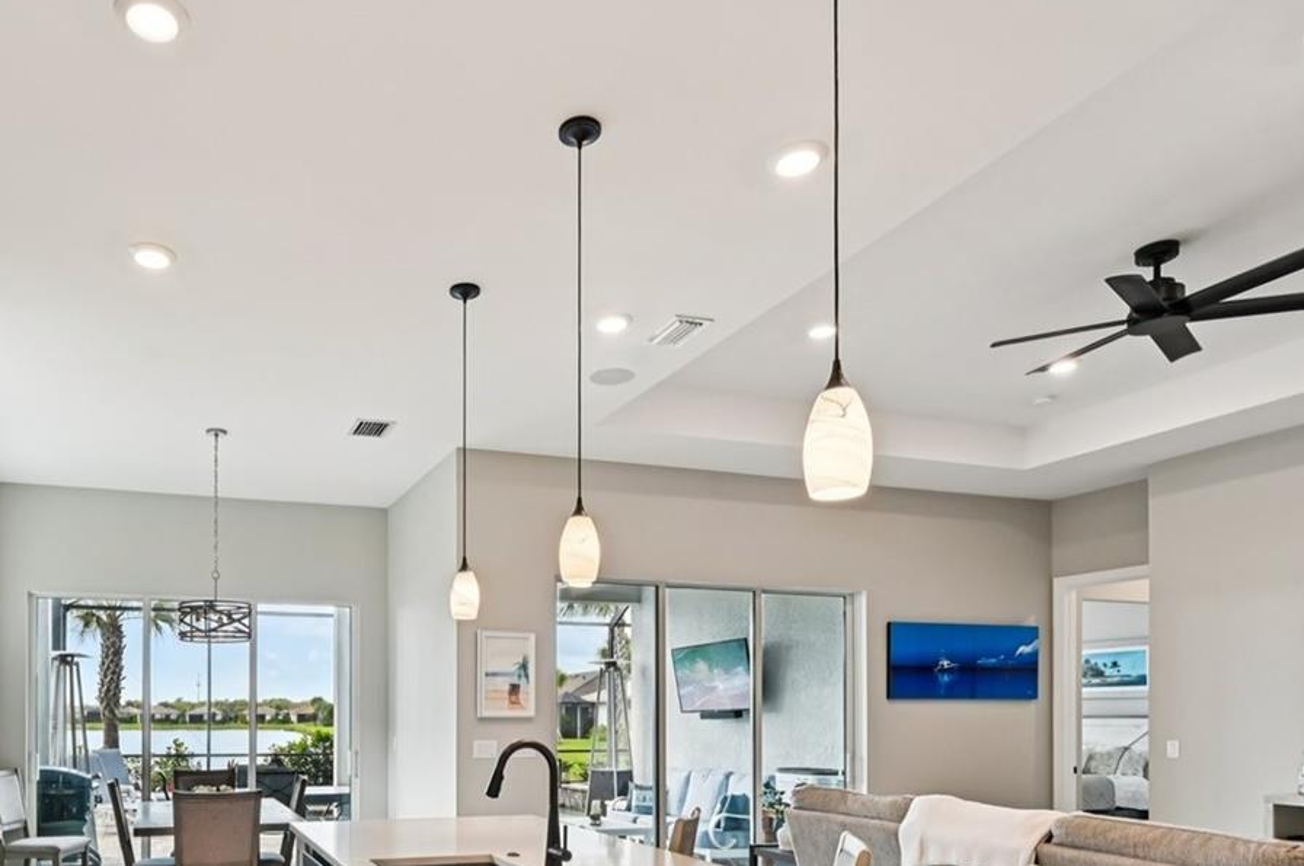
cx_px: 431
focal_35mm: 25
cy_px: 712
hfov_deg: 69.5
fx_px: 904
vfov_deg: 47.9
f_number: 8
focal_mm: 14
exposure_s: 1/50
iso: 400
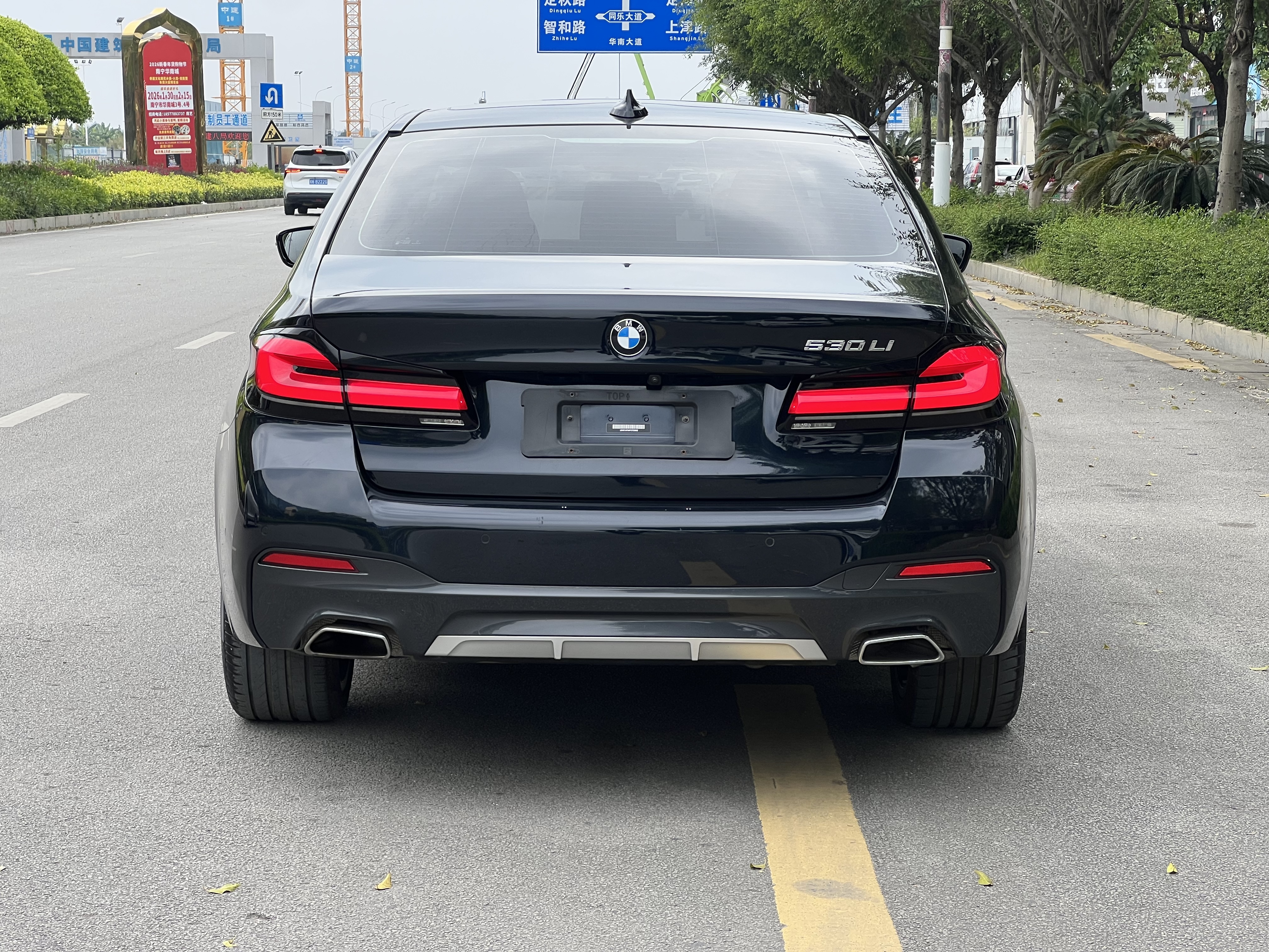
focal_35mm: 77
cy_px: 476
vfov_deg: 19.1
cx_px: 634
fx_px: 2823
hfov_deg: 25.3
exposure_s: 1/216
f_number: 2.8
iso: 32
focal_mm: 9
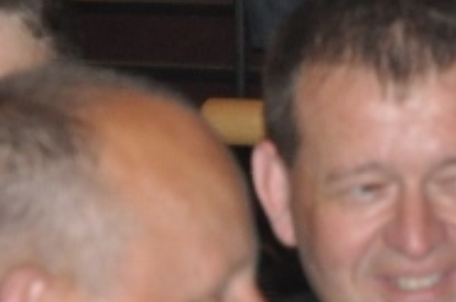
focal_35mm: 549
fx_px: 6938
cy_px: 65
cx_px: 878
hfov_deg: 3.7
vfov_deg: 2.5
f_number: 5.6
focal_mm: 85
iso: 1600
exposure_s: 1/200
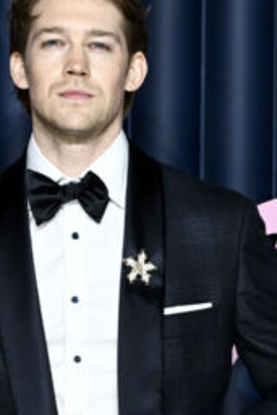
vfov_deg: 7.2
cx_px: 111
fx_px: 3227
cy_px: 621
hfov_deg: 4.9
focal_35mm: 280
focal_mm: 70
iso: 1000
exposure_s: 1/400
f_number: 5
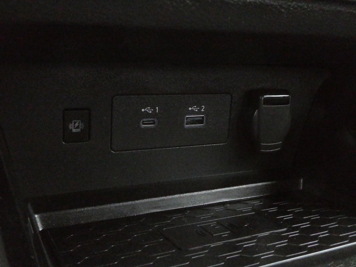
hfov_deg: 46.8
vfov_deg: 36.0
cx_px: 178
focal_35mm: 40
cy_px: 134
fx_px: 411
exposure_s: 1/250
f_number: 4
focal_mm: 7.2
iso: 3200
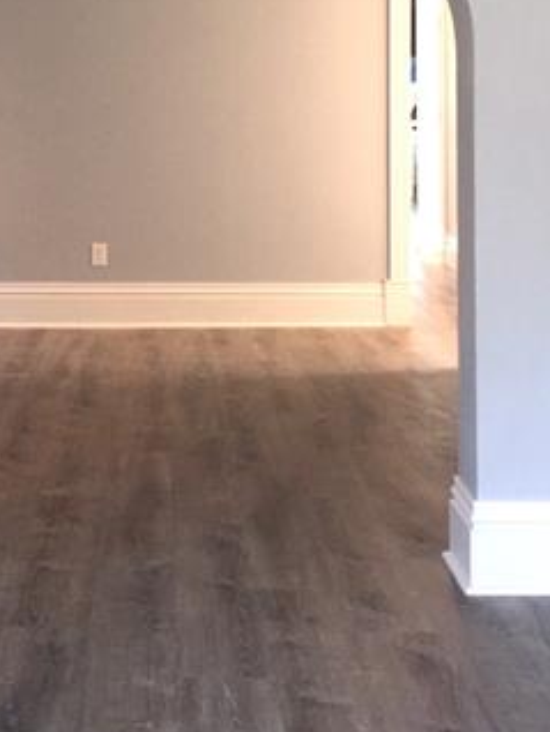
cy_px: 131
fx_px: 1481
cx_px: 92
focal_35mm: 70
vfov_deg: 27.1
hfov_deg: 20.7
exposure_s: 1/30
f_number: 2.2
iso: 40
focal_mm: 4.15
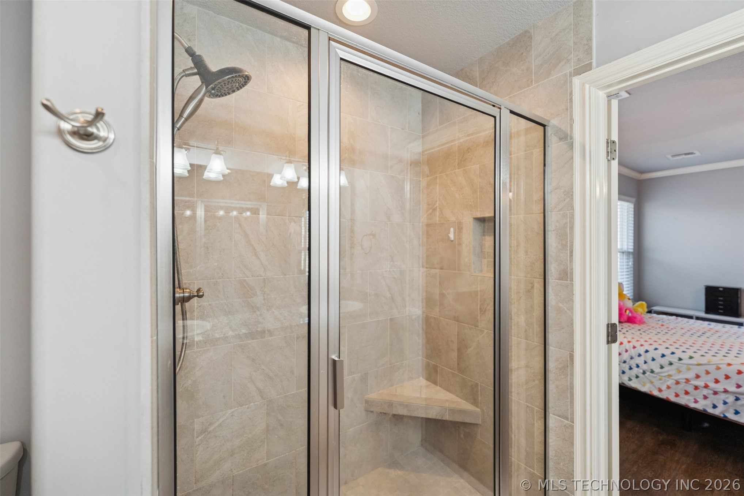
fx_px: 289
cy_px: 248
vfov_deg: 81.2
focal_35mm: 14
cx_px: 372
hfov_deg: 104.3
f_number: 2.8
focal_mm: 14
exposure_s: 1/320
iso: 400
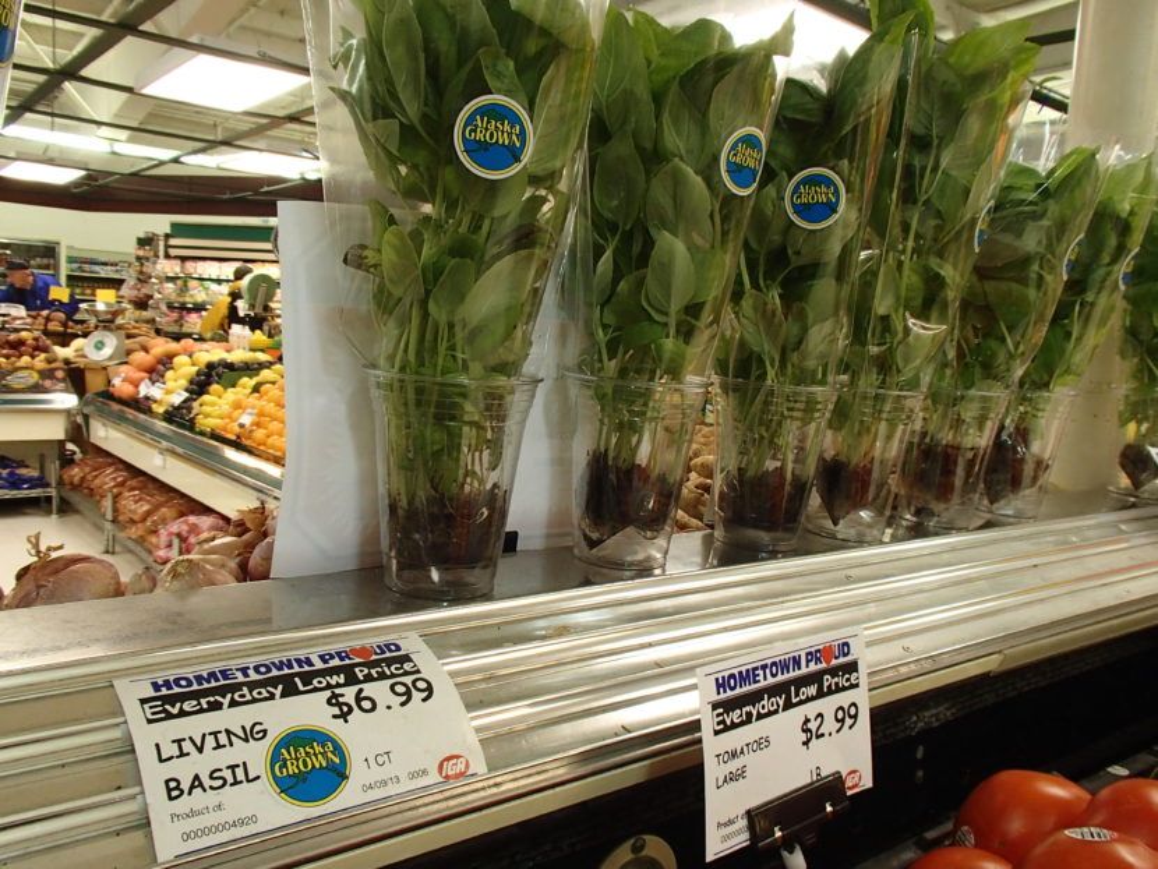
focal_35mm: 28
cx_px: 579
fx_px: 937
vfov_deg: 49.8
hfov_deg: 63.4
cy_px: 434
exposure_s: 1/30
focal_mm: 5
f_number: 3.9
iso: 250
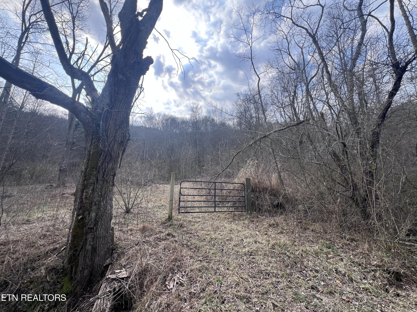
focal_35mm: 13
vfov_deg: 89.9
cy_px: 156
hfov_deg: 106.2
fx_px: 157
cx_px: 208
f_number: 1.8
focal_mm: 1.57
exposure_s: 1/815
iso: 32
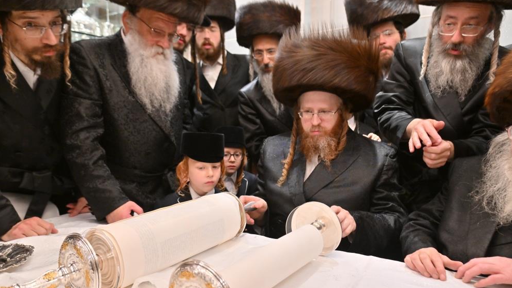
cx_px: 264
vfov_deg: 44.3
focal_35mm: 26
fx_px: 353
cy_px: 157
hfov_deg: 71.9
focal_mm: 24
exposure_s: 1/200
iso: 1250
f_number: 4
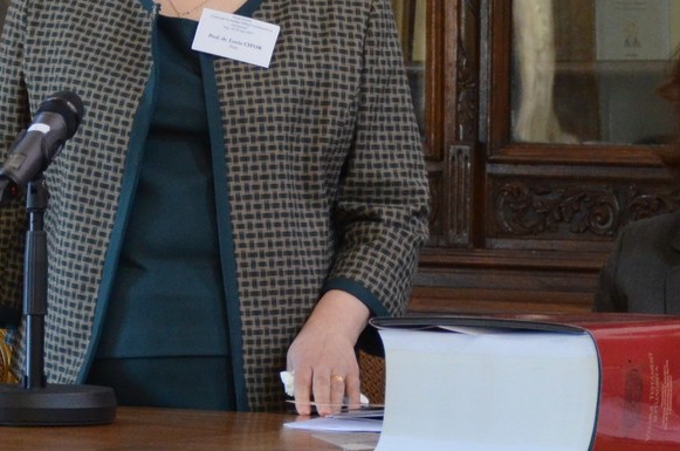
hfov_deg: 8.0
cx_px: 211
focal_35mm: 257
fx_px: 4845
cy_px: -112
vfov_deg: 5.3
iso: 1600
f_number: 4.8
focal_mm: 52
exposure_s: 1/30
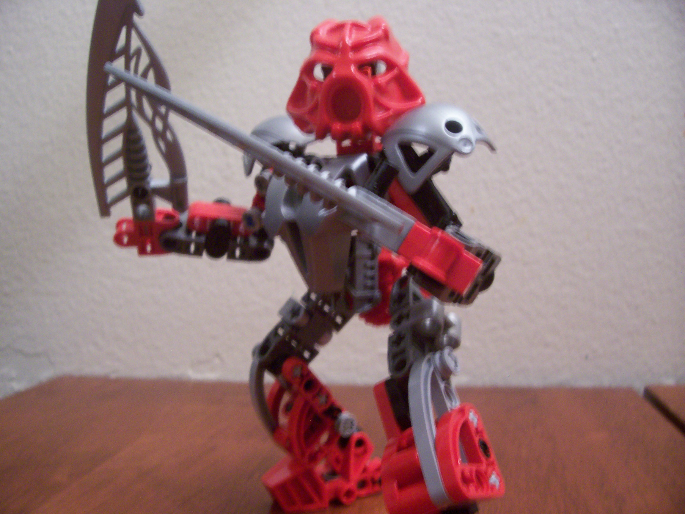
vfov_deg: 41.8
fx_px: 673
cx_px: 342
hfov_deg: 54.0
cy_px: 257
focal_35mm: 34
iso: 160
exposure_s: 1/8
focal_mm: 5.6
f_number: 2.7
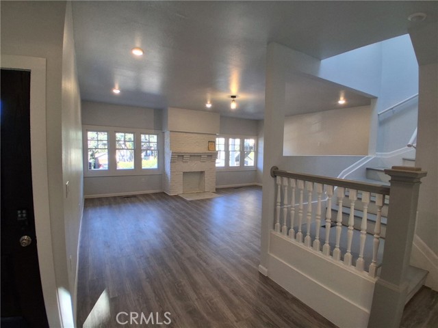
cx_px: 219
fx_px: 215
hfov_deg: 91.0
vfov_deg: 74.7
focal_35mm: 17
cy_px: 164
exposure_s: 1/120
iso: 125
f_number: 2.2
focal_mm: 1.4
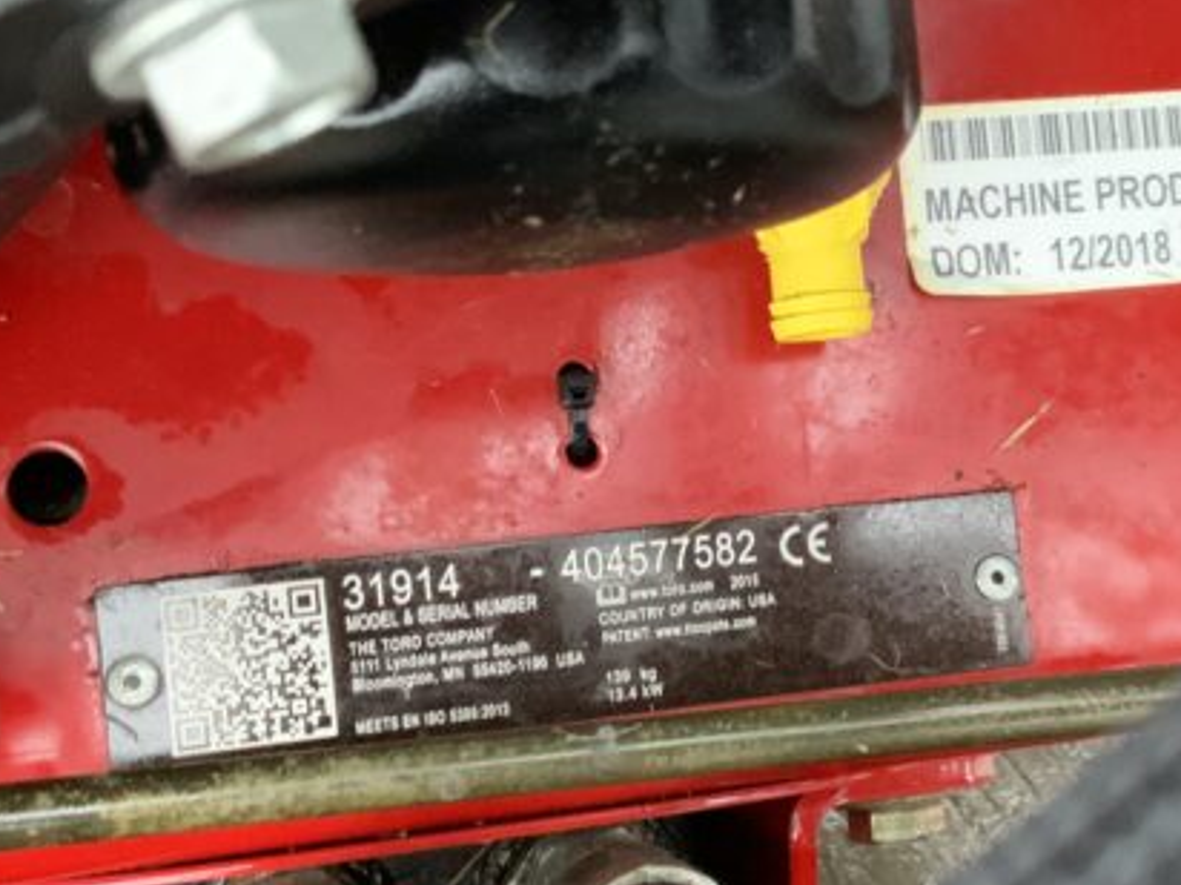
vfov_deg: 20.4
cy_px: 390
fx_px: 2456
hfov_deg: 26.8
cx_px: 826
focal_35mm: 72
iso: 320
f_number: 1.8
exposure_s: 1/52
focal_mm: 3
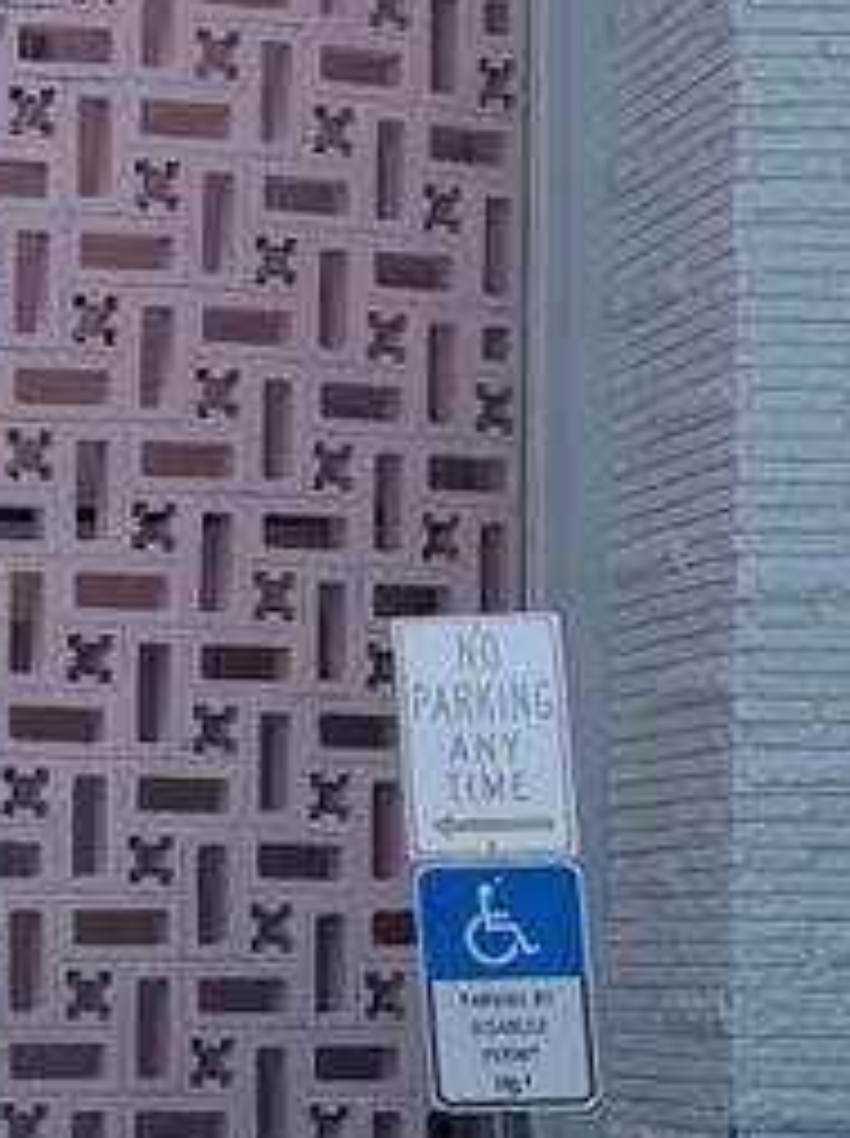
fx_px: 3742
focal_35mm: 114
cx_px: -846
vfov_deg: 17.1
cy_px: 949
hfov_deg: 11.6
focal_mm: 6.76
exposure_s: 1/3802
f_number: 1.78
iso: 80
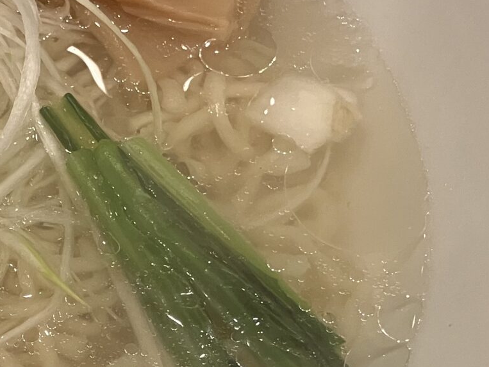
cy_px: 292
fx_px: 1328
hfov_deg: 20.0
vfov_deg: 15.6
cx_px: -43
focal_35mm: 94
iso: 160
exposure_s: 1/60
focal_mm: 3.99
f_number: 1.8
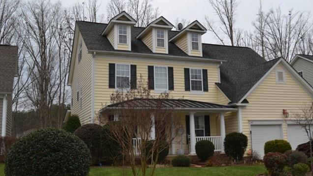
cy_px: 88
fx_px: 315
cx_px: 157
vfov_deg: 31.2
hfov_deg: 52.8
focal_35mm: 38
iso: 100
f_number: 5.6
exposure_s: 1/200
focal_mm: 24
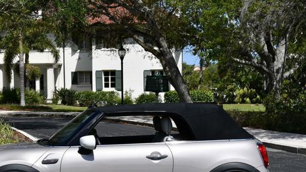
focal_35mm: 81
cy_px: 126
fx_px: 657
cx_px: 118
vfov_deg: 14.8
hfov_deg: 26.2
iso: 100
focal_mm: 29
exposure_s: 1/320
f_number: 9
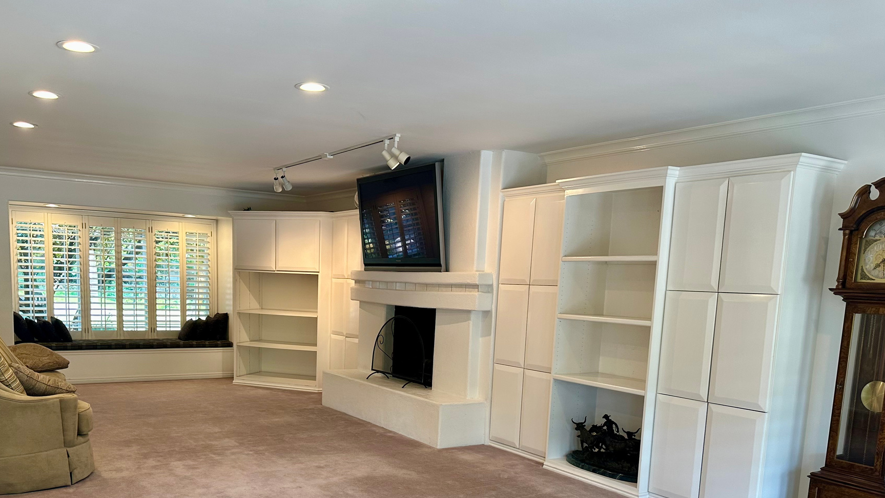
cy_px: 388
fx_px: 728
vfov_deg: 36.7
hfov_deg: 62.4
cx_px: 384
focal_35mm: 31
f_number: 1.78
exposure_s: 1/120
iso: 160
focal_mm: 6.86
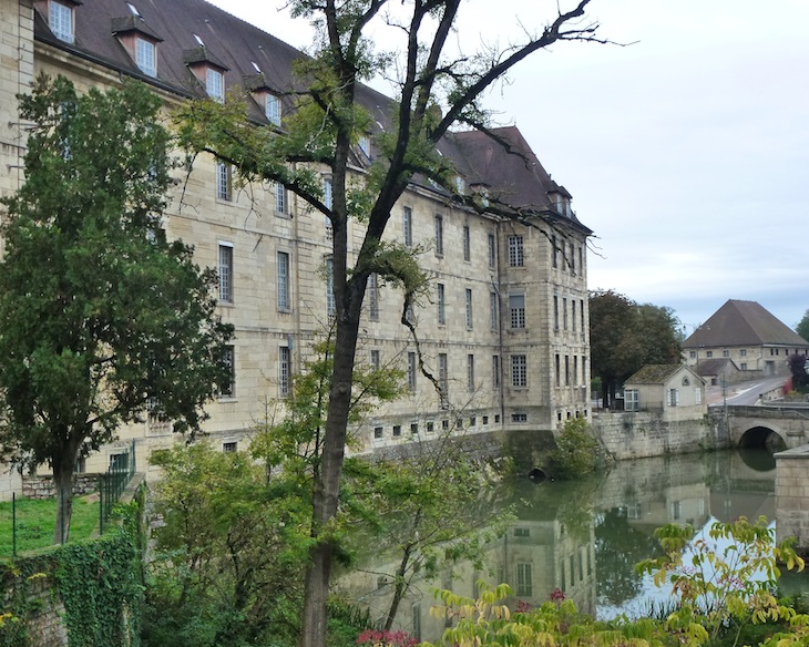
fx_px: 1101
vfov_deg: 32.7
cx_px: 391
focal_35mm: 46
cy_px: 327
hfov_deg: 40.3
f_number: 3.9
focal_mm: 7.4
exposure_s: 1/250
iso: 250
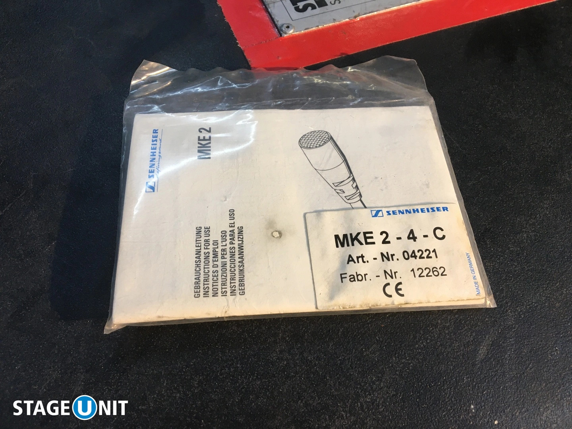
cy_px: 214
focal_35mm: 29
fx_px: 479
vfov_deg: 48.2
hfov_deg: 61.7
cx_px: 286
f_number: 2.2
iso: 50
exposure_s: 1/33
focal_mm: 4.15
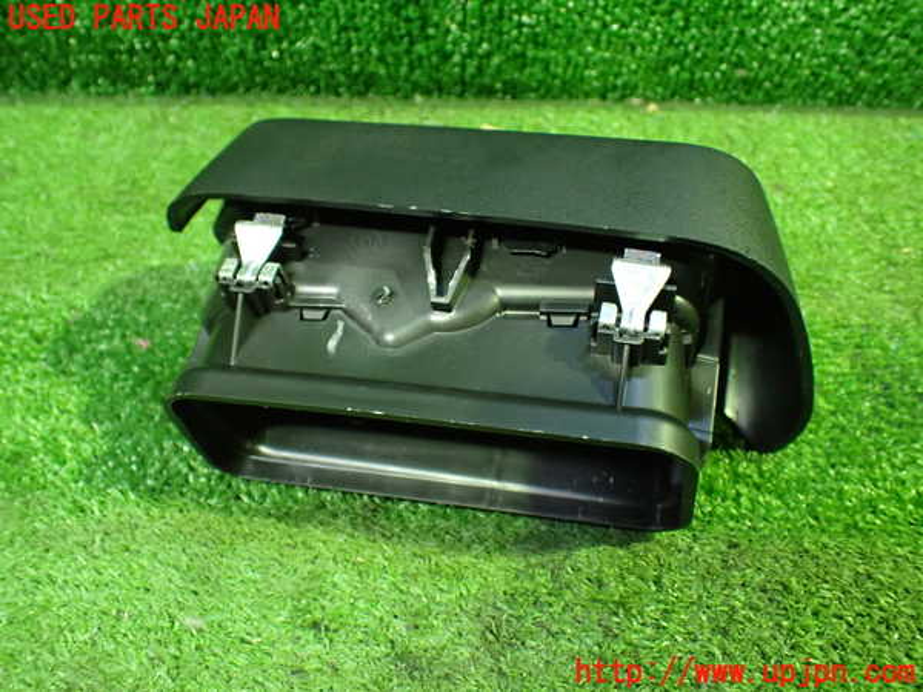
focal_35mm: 30
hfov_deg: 60.0
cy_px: 346
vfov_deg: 46.8
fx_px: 800
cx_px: 462
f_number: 2.3
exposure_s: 1/30
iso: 1000
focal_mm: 5.4
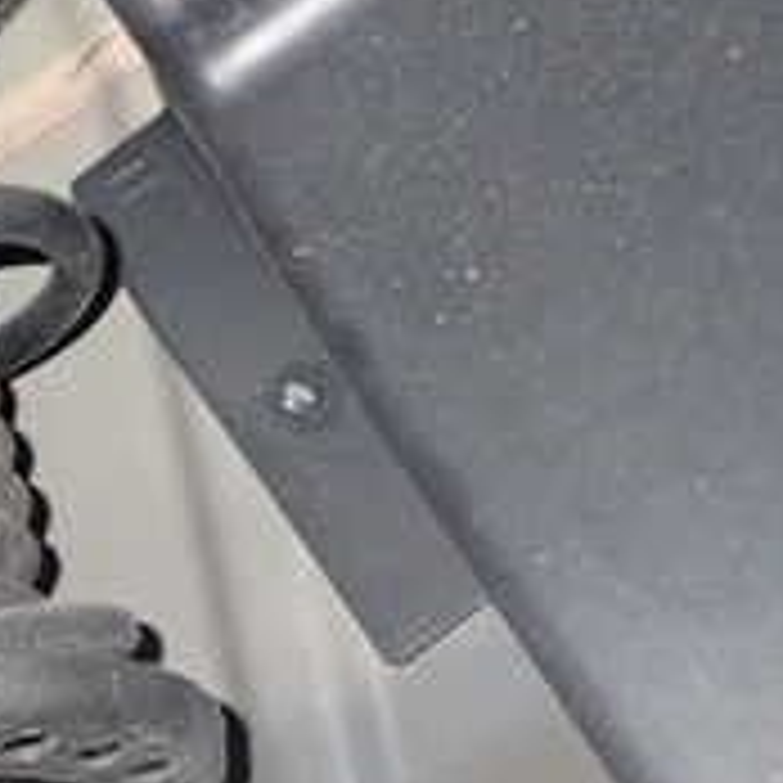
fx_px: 1945
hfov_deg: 21.4
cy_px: 832
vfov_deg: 21.7
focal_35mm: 76
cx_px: -122
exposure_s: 1/30
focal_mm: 4.5
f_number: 5.6
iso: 800
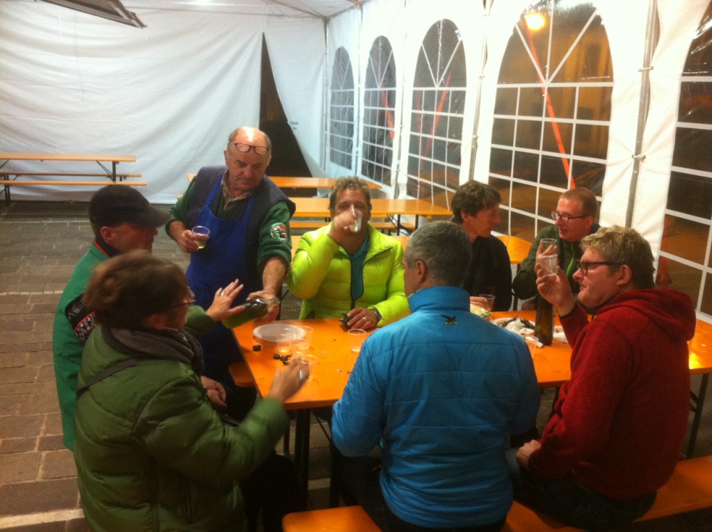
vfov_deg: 40.6
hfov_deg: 52.7
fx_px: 719
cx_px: 356
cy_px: 266
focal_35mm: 35
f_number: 2.8
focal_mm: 3.85
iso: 250
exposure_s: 1/15
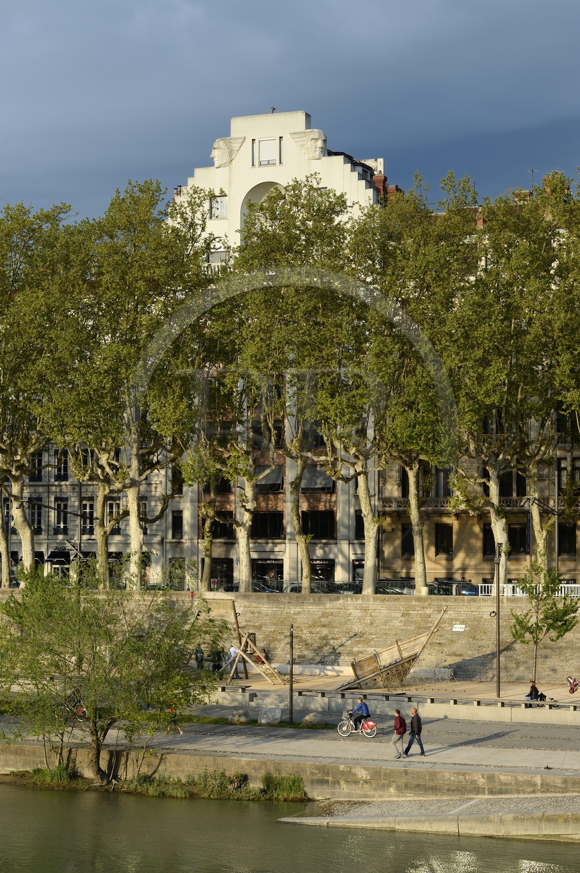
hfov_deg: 19.4
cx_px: 290
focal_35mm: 70
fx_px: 1694
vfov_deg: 28.9
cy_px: 436
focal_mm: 70
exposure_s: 1/400
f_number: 7.1
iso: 200
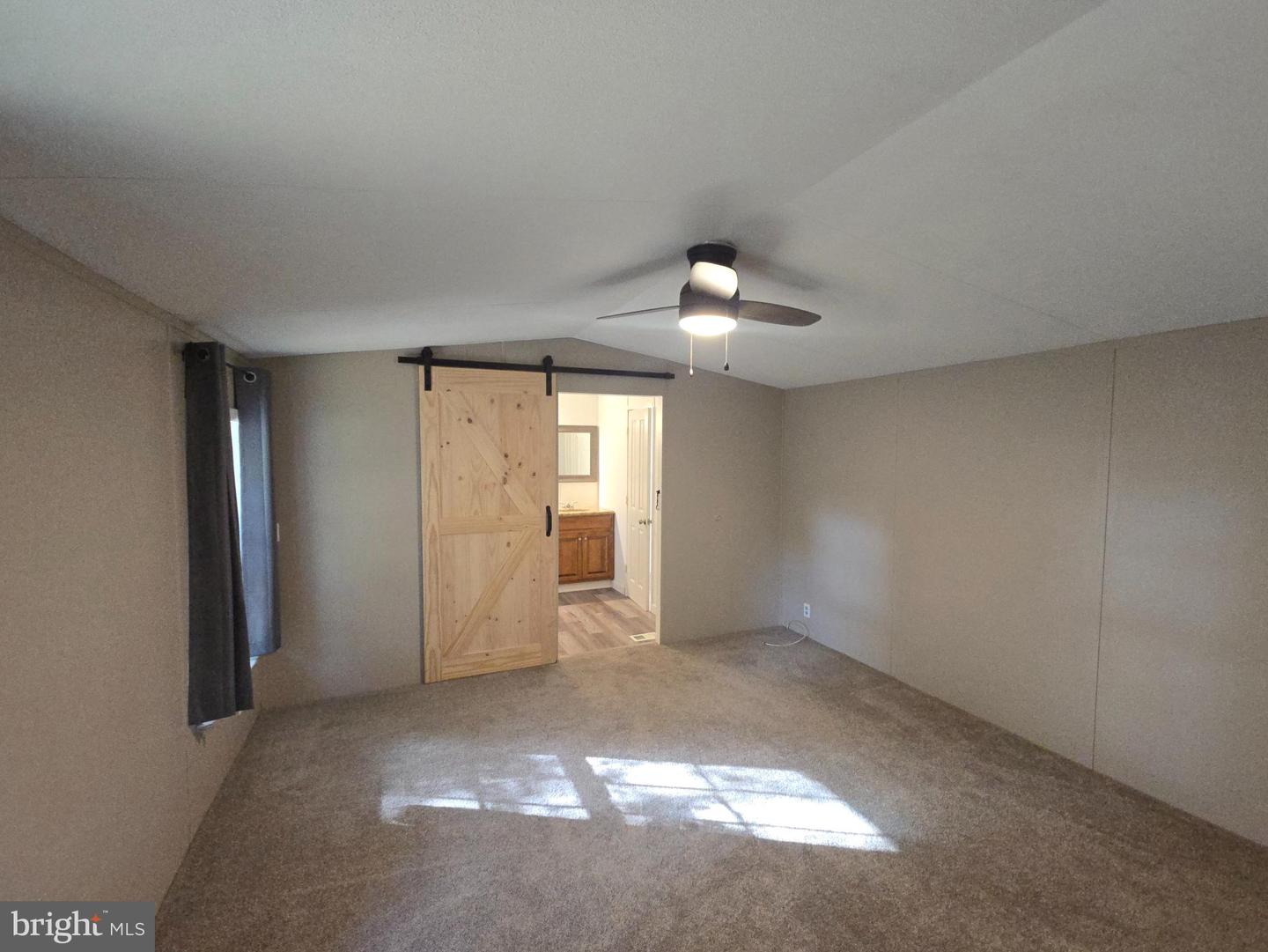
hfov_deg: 106.2
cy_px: 476
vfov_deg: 90.0
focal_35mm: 13
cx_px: 634
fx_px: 476
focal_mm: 2.2
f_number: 2.2
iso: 320
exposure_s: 1/60.2
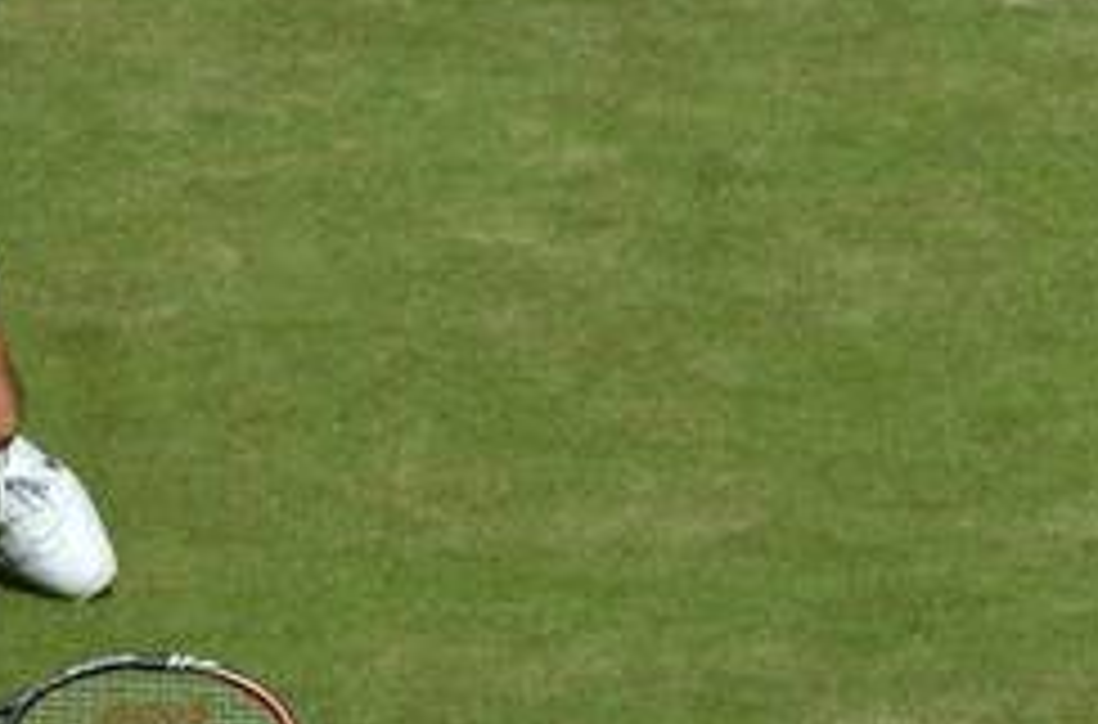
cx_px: 324
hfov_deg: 1.9
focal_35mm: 1076
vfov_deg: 1.3
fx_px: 32712
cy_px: 416
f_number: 8
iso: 100
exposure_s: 1/640
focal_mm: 250
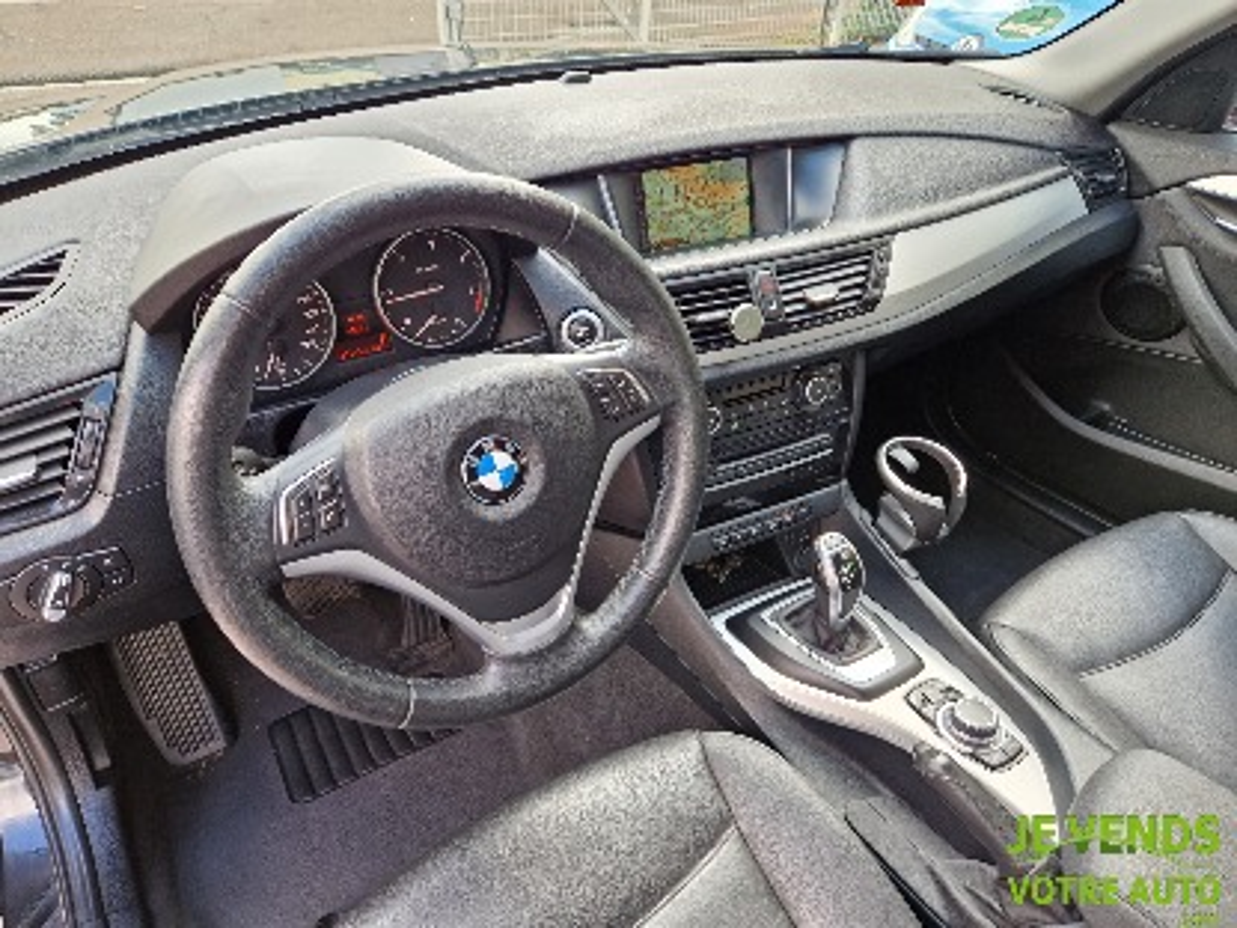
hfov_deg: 73.9
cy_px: 464
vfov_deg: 58.9
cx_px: 618
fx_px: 822
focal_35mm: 23
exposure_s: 1/180
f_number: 1.8
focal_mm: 5.4
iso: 100
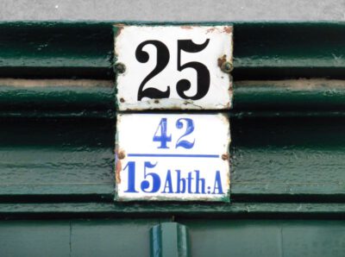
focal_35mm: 231
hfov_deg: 8.6
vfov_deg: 6.4
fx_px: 2297
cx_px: 172
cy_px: 128
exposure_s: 1/60
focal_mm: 41.3
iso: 400
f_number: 5.6
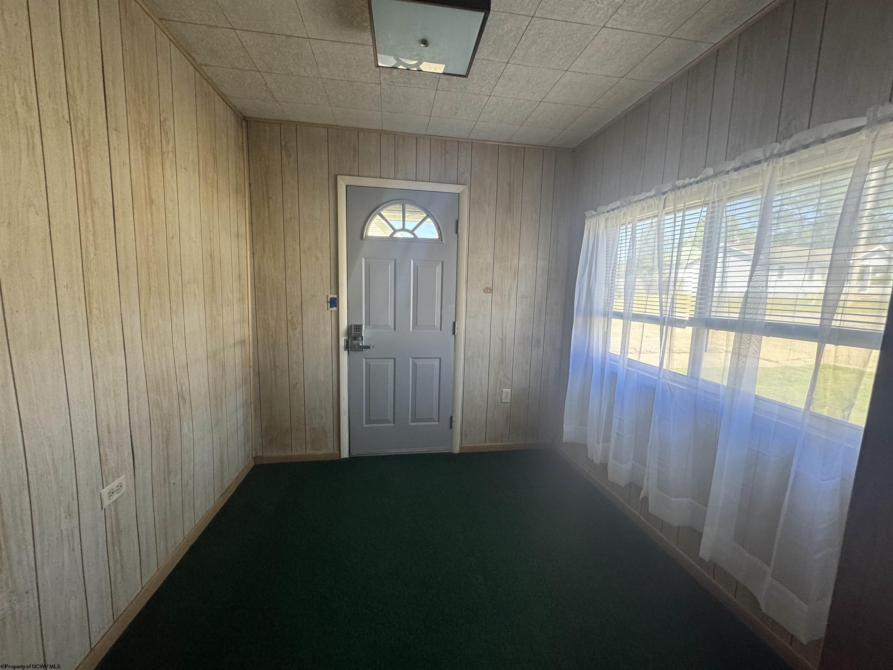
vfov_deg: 85.7
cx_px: 446
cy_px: 335
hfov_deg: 102.1
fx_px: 361
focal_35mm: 14
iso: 200
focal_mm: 2.22
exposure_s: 1/99
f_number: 2.2
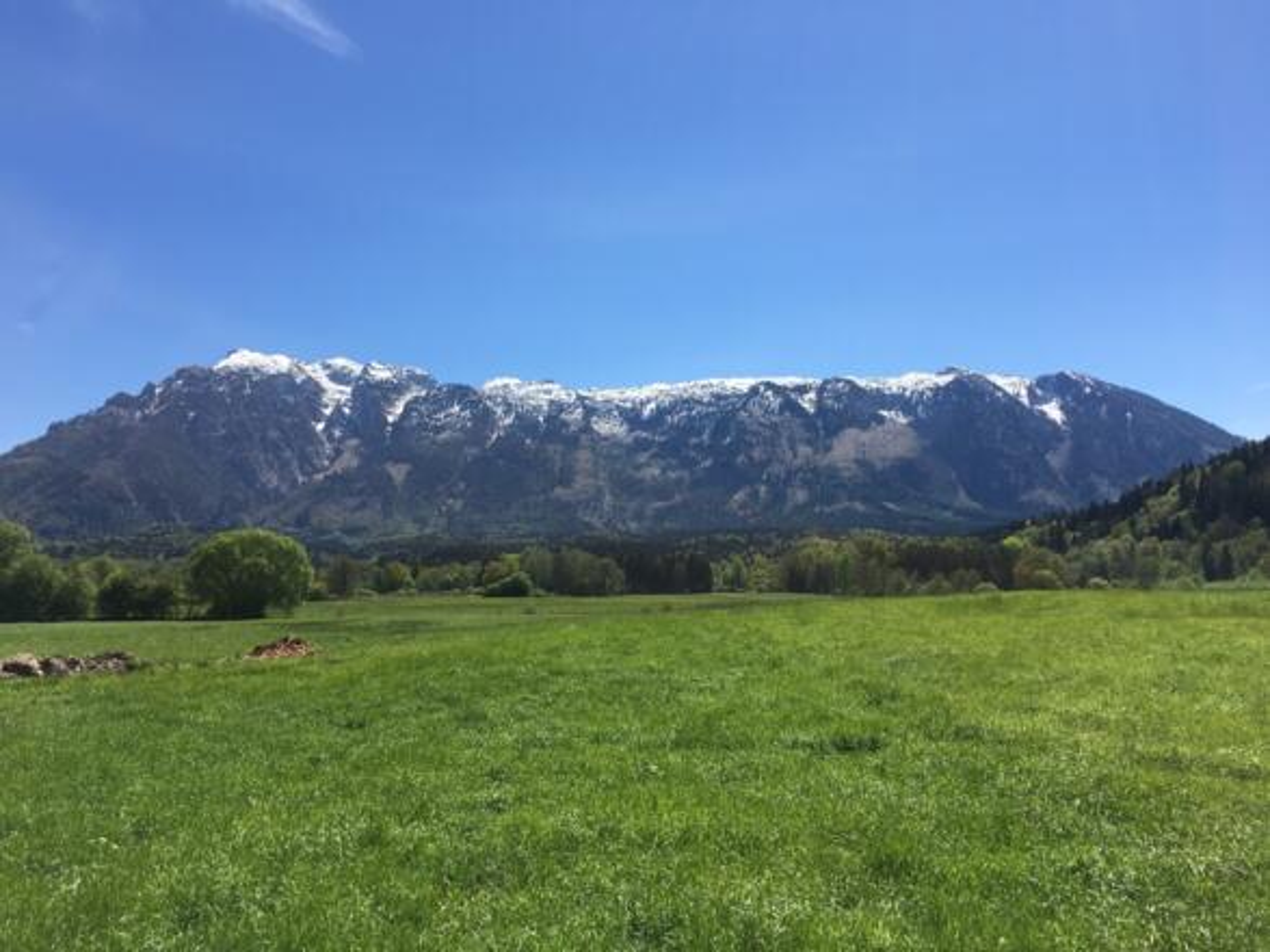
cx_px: 635
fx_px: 1064
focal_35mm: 29
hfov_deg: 61.7
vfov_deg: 48.2
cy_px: 476
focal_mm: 4.15
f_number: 2.2
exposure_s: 1/1637
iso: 25
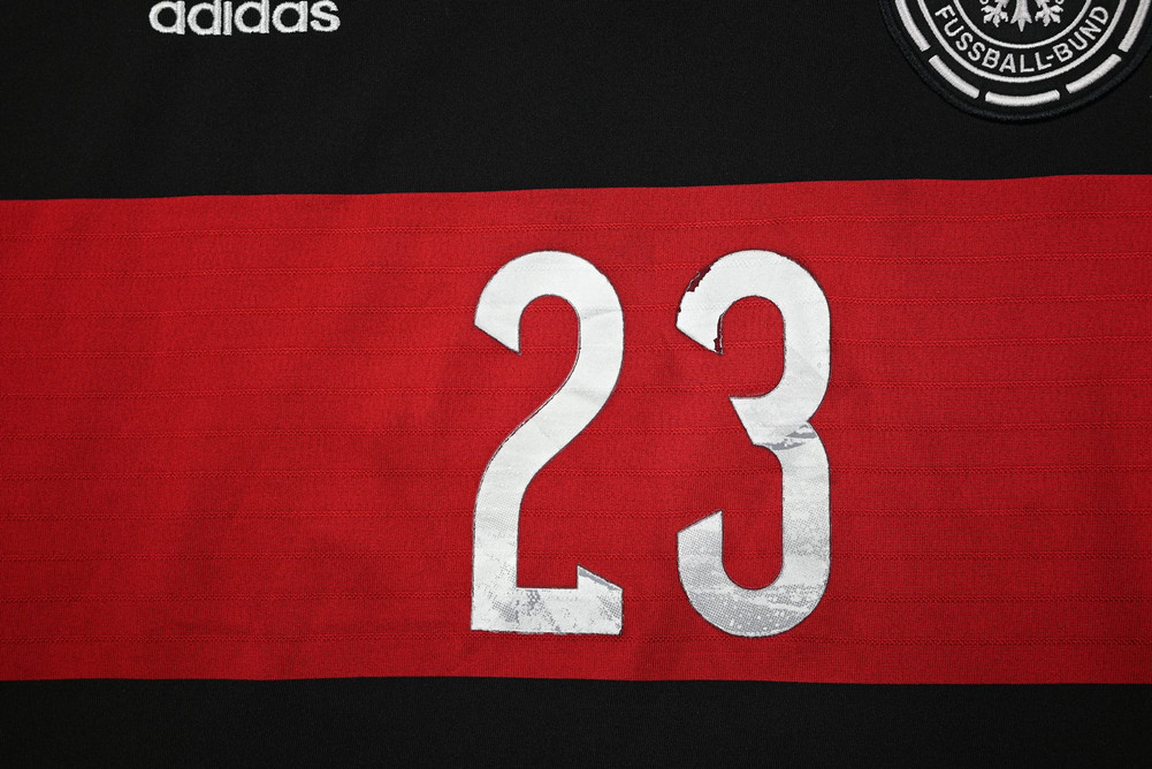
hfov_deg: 58.7
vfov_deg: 41.1
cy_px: 384
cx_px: 576
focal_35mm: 32
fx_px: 1024
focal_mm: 32
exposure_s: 1/125
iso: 200
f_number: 4.8
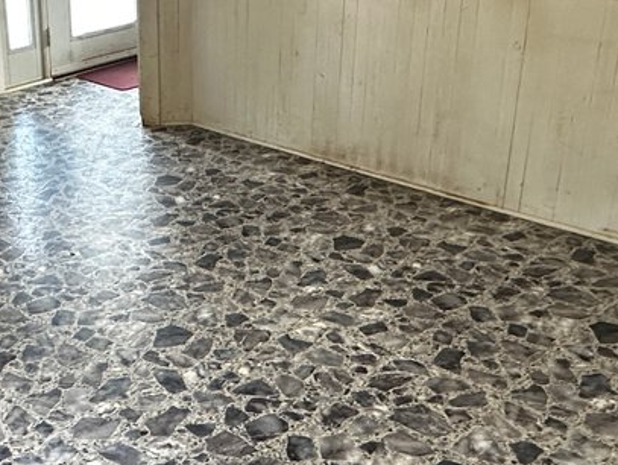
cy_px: 182
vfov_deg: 28.0
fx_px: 929
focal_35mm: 52
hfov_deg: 35.5
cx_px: 113
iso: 320
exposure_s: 1/60
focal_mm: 2.22
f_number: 2.2
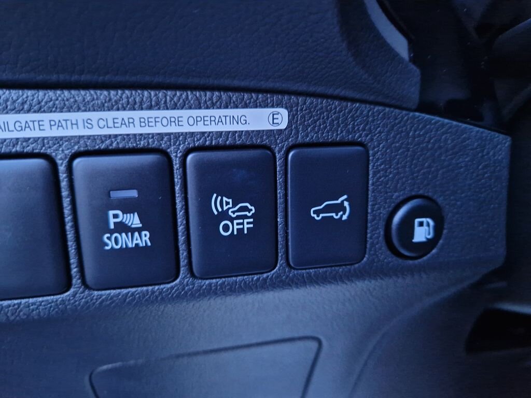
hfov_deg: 73.9
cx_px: 266
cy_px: 199
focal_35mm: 23
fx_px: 353
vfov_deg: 58.9
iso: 1600
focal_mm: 5.4
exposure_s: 1/20
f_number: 1.8
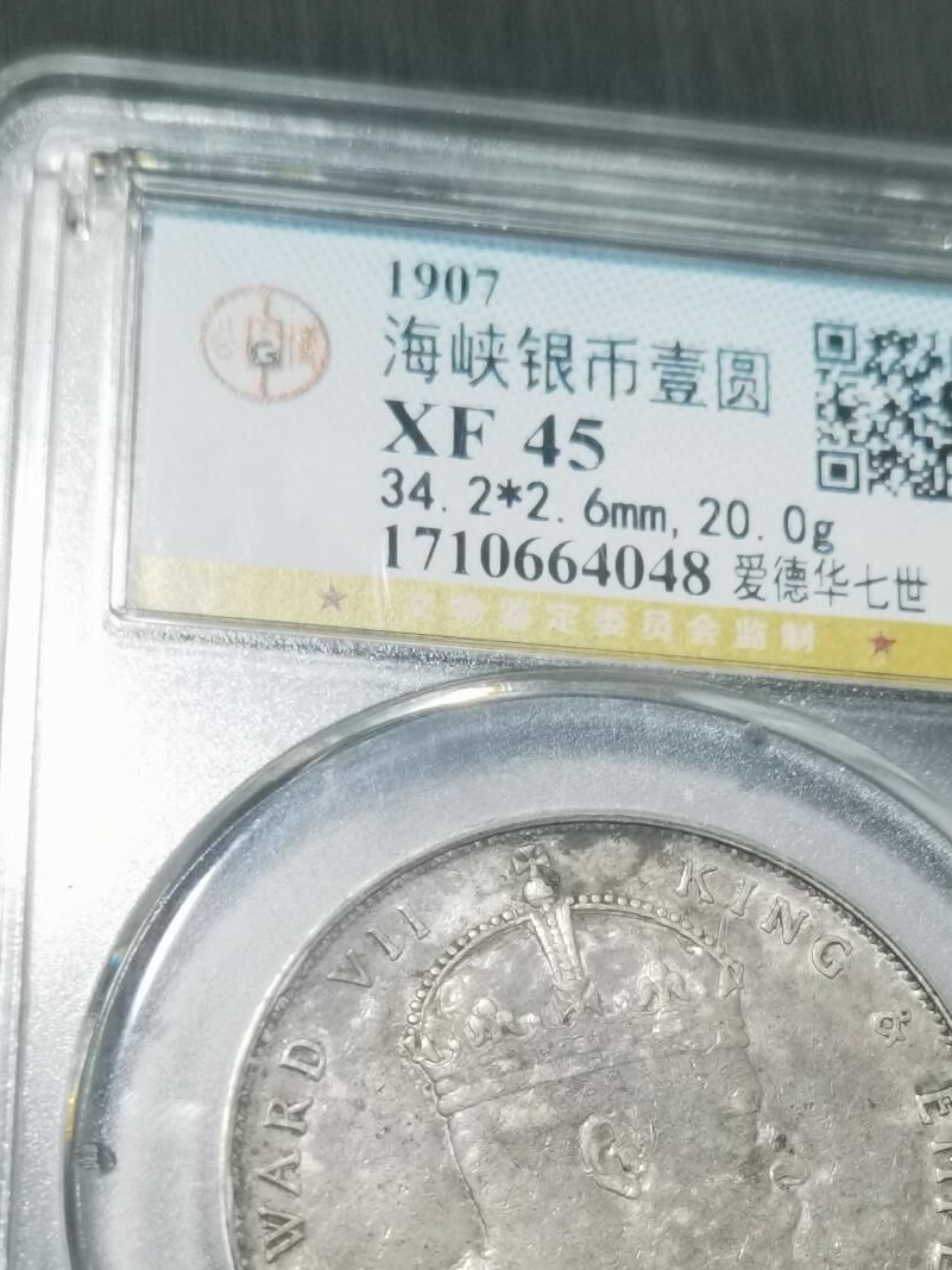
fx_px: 3337
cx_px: 607
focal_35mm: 91
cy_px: 1035
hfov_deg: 16.2
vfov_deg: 21.3
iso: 125
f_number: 1.9
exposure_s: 1/100
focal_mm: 6.67
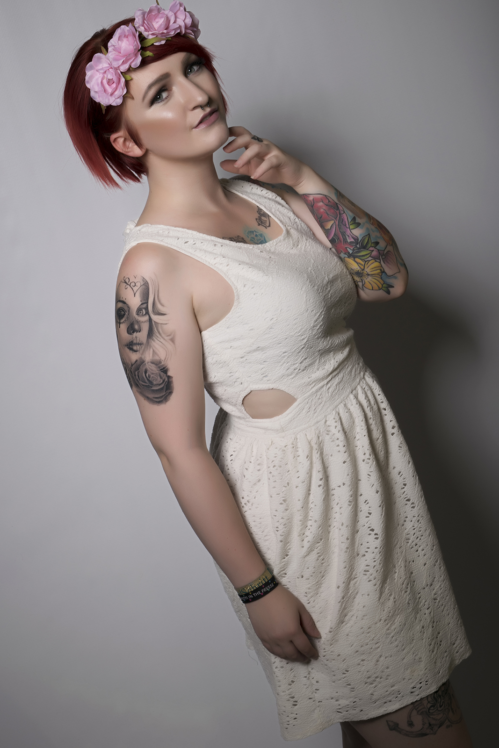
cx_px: 250
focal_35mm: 75
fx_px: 1559
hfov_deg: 18.2
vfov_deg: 27.0
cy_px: 374
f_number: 13
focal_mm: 50
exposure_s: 1/160
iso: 100
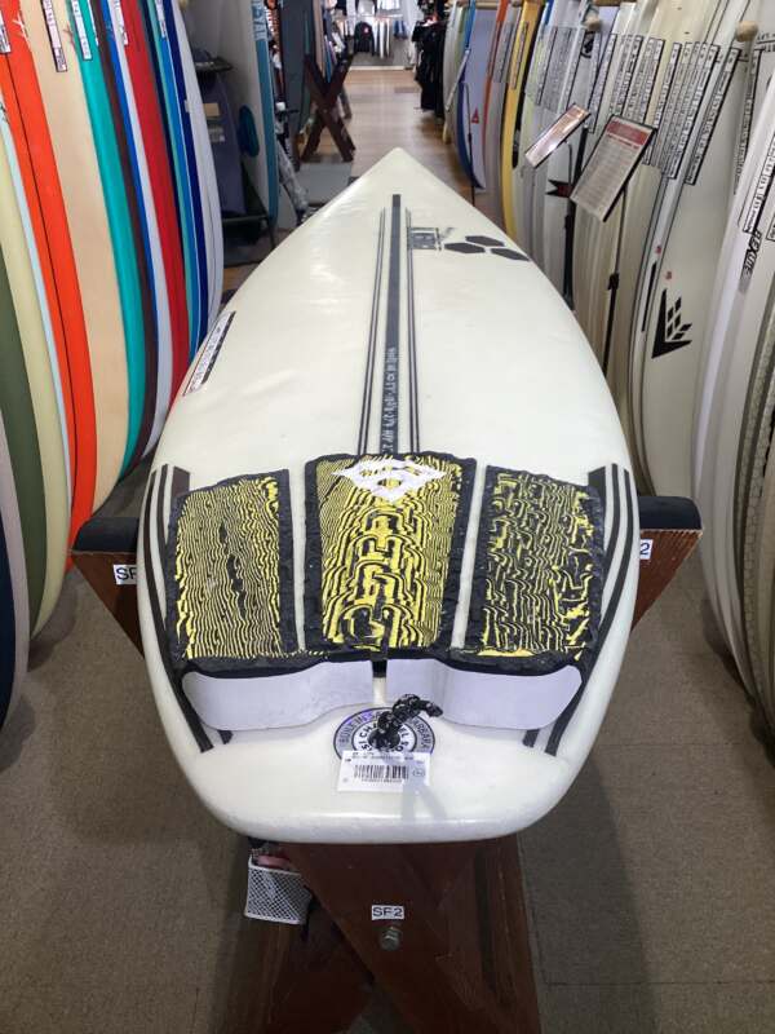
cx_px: 388
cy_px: 517
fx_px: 925
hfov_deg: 45.4
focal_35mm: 31
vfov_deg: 58.4
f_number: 2.4
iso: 80
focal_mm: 3.3
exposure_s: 1/100
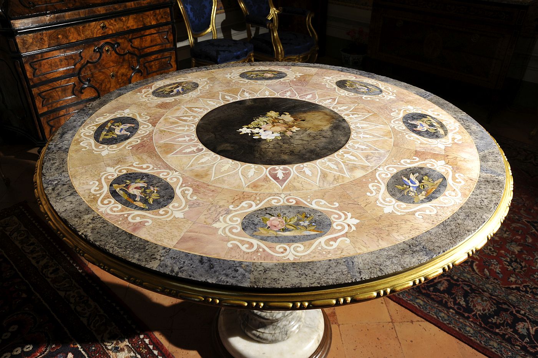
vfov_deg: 43.6
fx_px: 448
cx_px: 269
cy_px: 179
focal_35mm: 30
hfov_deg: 62.0
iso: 400
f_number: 7.1
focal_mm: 30
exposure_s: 1/13
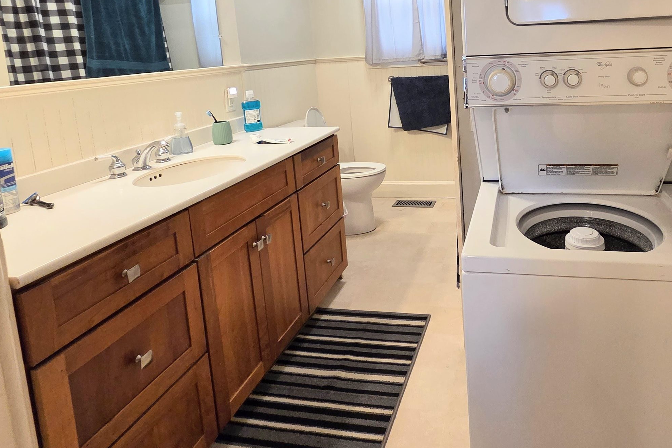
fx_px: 392
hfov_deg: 78.6
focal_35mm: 21
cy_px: 95
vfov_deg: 55.6
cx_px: 448
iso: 250
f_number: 2.2
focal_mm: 2.2
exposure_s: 1/60
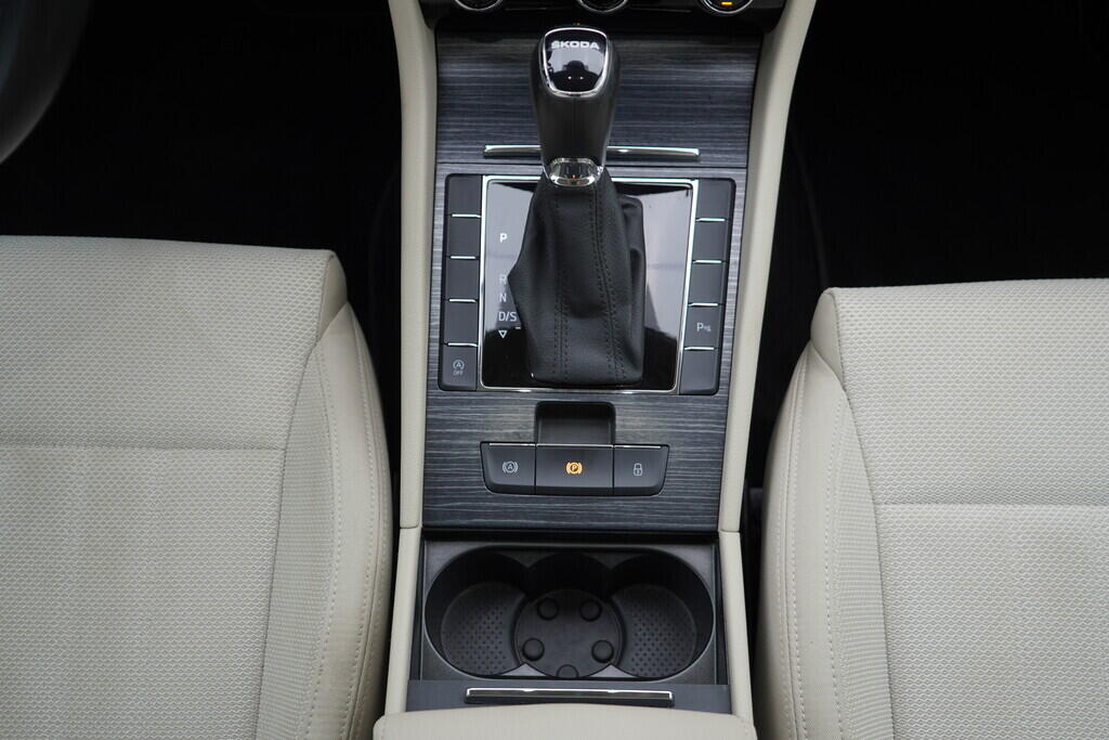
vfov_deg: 36.9
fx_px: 1109
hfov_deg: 53.1
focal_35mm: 36
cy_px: 370
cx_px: 554
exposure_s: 1/50
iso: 125
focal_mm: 24
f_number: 3.2
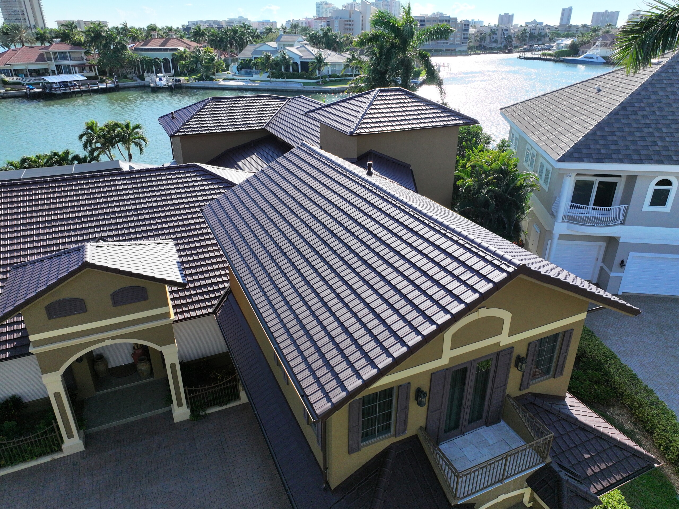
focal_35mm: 24
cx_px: 340
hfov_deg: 71.6
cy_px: 254
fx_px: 471
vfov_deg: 56.8
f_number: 2.8
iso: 400
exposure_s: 1/2500
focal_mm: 12.29
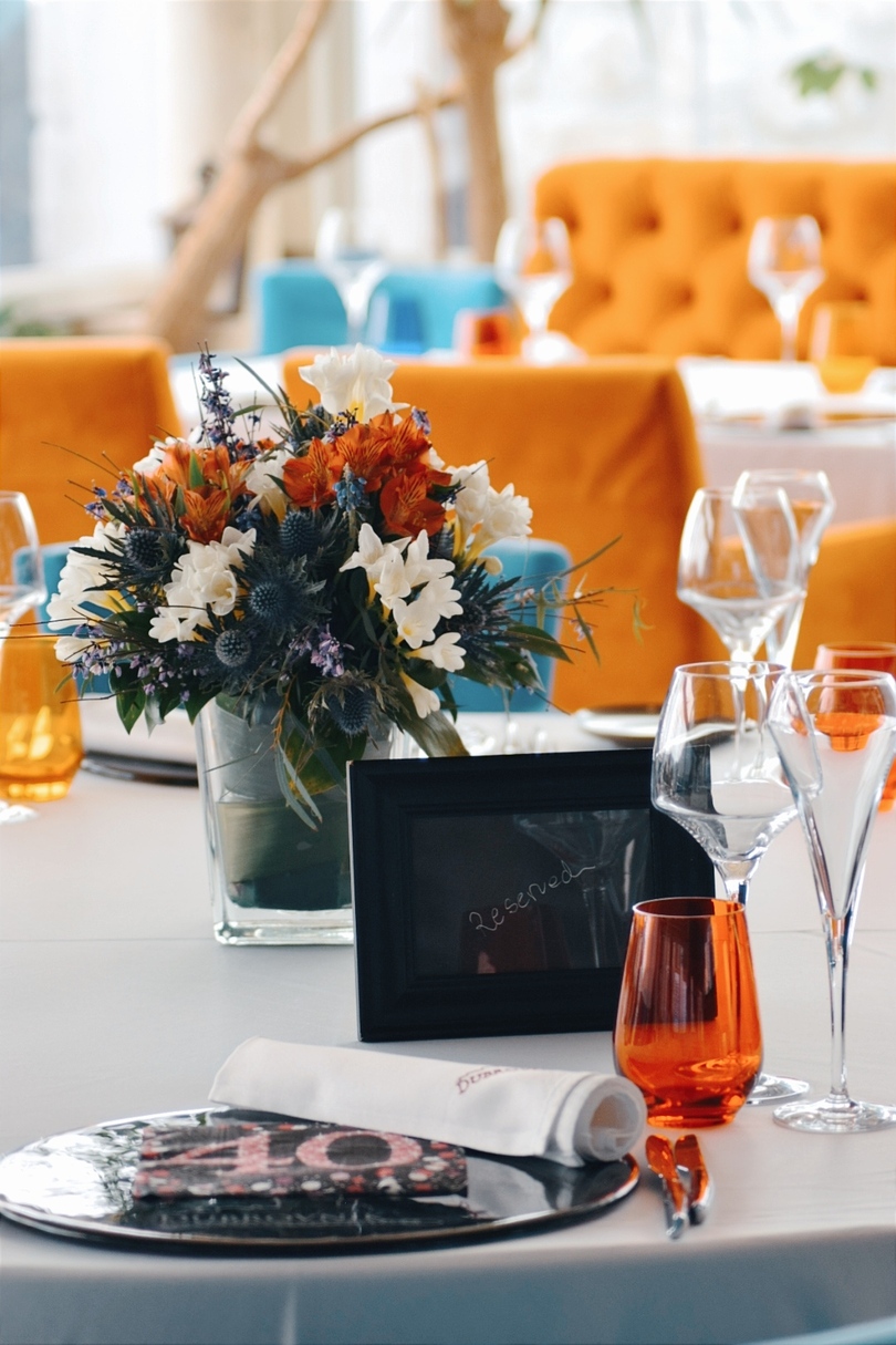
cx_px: 448
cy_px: 672
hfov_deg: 10.8
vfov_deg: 16.1
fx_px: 4760
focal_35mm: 128
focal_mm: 85
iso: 400
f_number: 5
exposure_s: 1/250
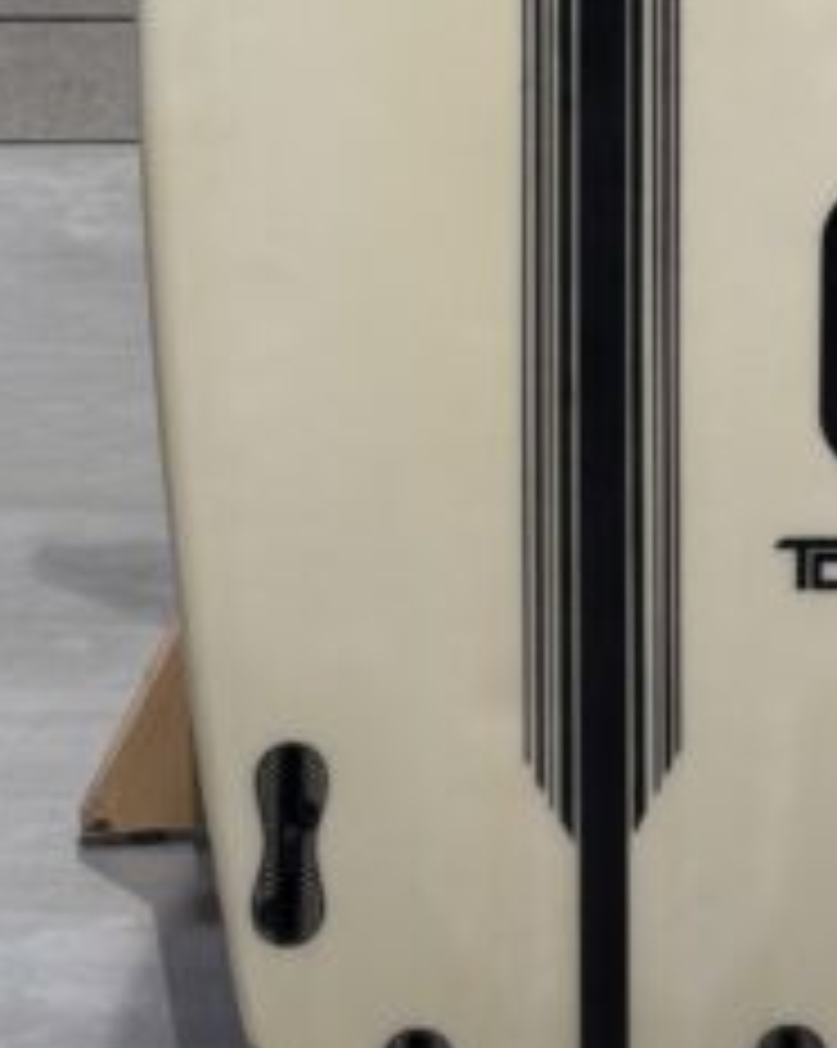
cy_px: -256
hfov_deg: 9.6
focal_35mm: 161
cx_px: 608
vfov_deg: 11.7
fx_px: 4992
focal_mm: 6.76
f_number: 1.78
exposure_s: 1/100
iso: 50
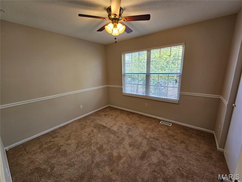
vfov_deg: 89.9
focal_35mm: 13
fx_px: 91
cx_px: 121
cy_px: 91
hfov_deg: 106.2
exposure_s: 1/60
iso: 100
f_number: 2.2
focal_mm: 2.2
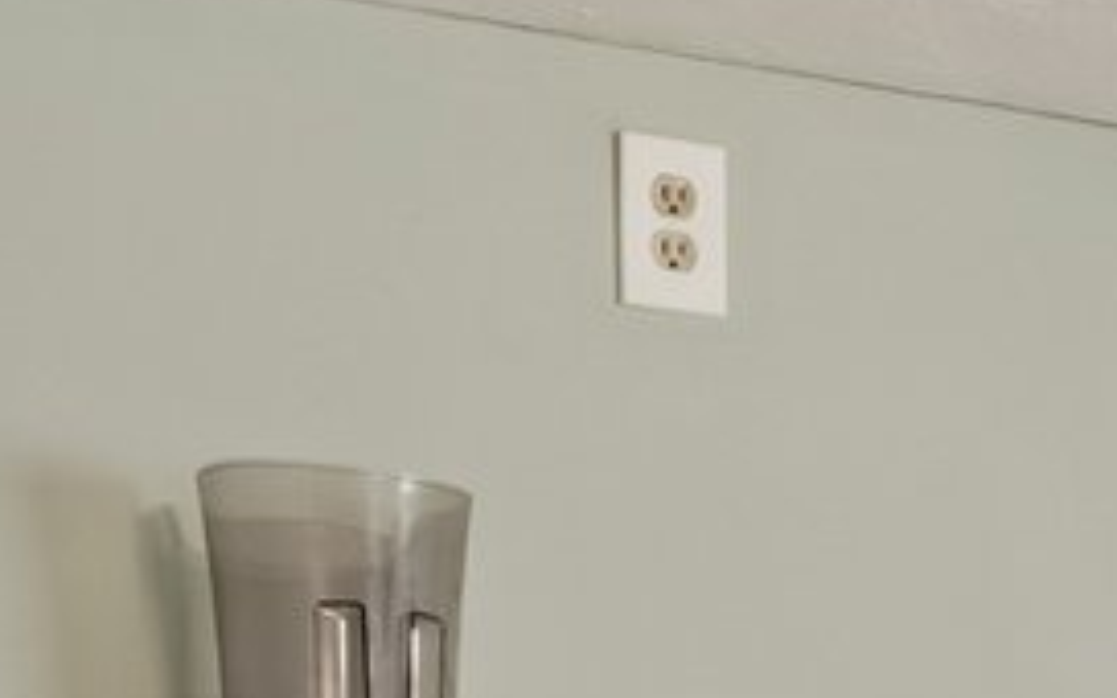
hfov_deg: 17.7
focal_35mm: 115
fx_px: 3501
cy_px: 1624
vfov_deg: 10.1
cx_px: 1146
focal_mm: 10
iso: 200
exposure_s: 1/20
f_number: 6.3
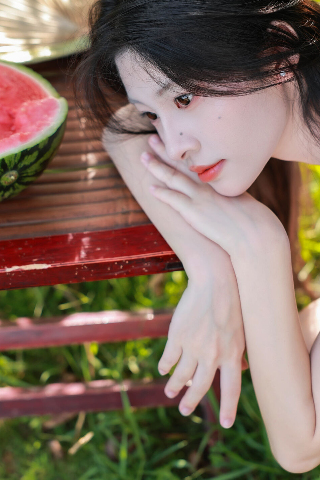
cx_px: 149
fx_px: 1160
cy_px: 188
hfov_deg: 15.7
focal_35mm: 87
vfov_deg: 23.3
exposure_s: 1/200
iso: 125
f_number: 2.8
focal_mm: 70
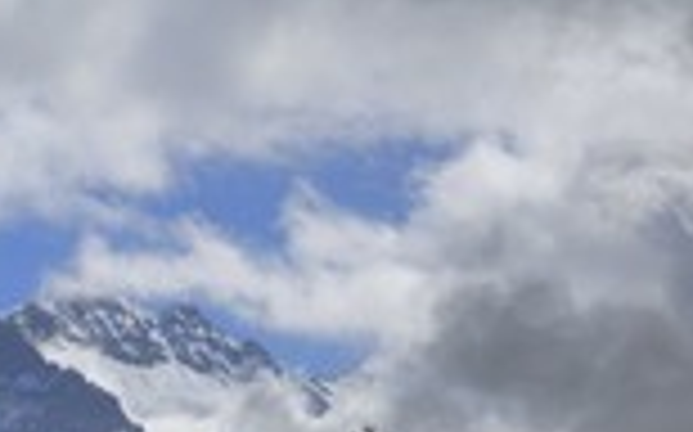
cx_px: -155
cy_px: 477
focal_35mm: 234
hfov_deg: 8.9
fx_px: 4416
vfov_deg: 5.6
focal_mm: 56
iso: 100
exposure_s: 1/160
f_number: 18
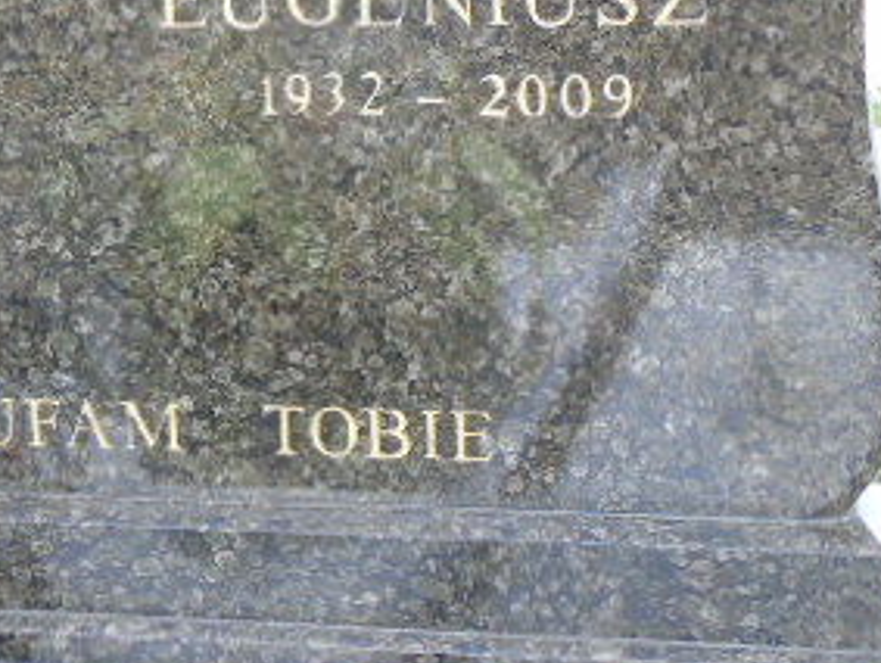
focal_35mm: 140
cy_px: 261
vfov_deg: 10.6
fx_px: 3568
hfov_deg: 13.8
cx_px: -78
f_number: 4.5
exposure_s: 1/30
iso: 100
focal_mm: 11
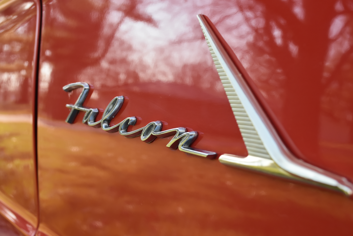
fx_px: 500
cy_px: 118
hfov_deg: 38.9
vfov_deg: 26.5
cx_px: 176
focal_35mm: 51
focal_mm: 34
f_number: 8
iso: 800
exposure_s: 1/250
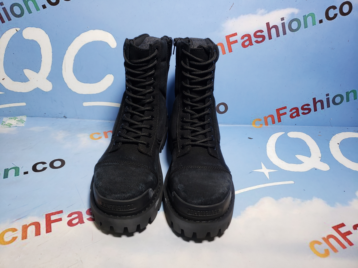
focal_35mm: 26
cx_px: 179
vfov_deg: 53.1
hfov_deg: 67.3
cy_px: 134
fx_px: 269
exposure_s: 1/287
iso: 50
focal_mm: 4.3
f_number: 1.5
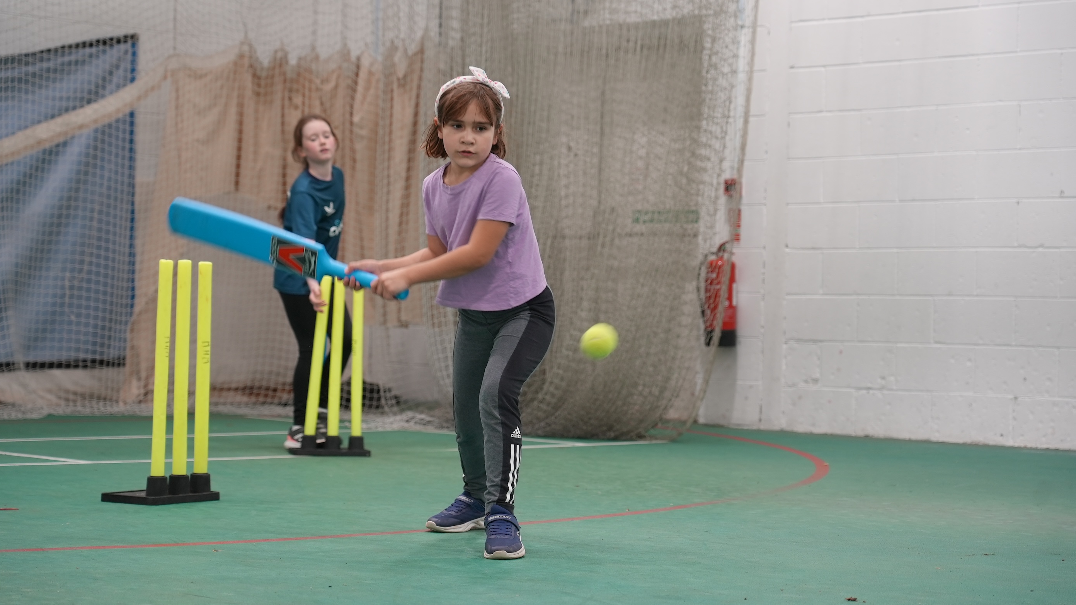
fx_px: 2225
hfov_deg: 27.2
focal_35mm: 78
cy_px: 295
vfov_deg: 15.5
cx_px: 536
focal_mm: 74
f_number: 4
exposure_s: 1/160
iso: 500
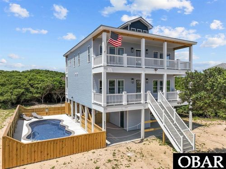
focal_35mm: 24
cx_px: 113
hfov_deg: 71.6
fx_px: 157
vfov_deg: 56.8
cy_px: 84
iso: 100
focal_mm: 12.29
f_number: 2.8
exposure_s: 1/2500
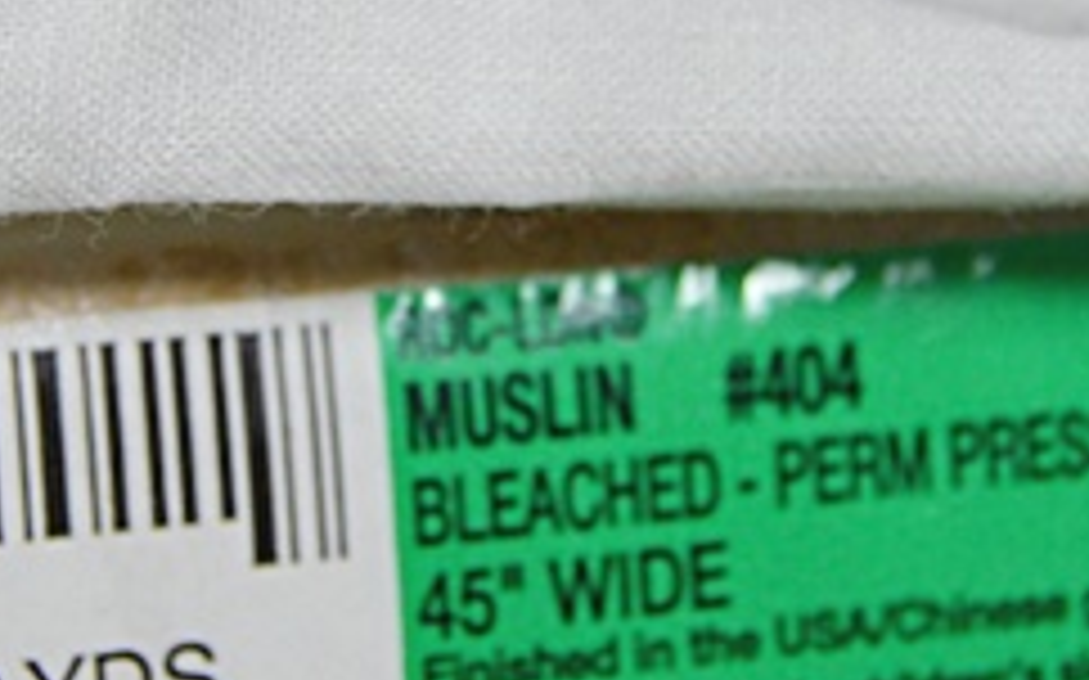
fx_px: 4304
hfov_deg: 14.4
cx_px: 342
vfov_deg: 9.0
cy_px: -20
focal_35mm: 145
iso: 400
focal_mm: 23
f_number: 4.5
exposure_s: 1/80
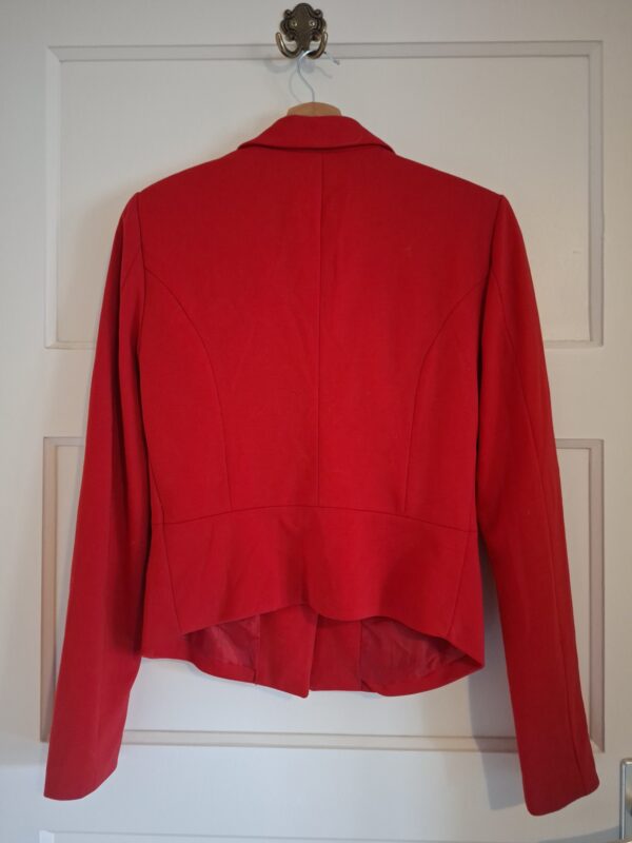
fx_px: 560
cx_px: 316
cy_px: 422
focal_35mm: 23
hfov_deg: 58.9
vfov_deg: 73.9
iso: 500
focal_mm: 5.54
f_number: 1.8
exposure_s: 1/25
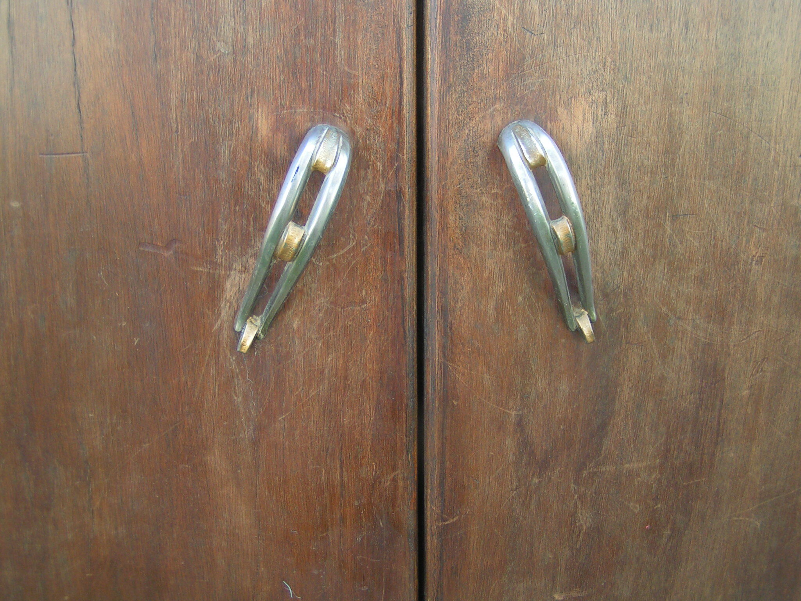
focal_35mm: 38
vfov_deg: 37.7
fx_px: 879
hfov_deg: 49.0
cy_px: 300
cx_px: 400
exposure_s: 1/40
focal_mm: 5.8
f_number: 2.8
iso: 50
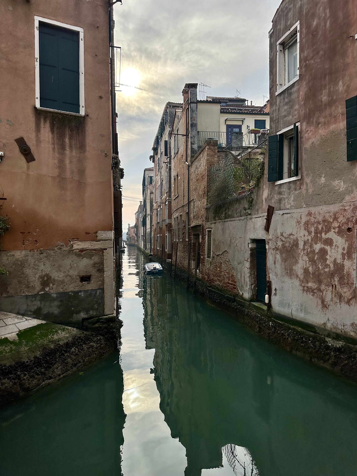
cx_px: 178
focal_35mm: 24
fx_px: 330
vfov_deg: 71.6
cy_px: 238
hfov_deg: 56.8
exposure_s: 1/4348
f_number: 1.78
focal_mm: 6.86
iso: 80
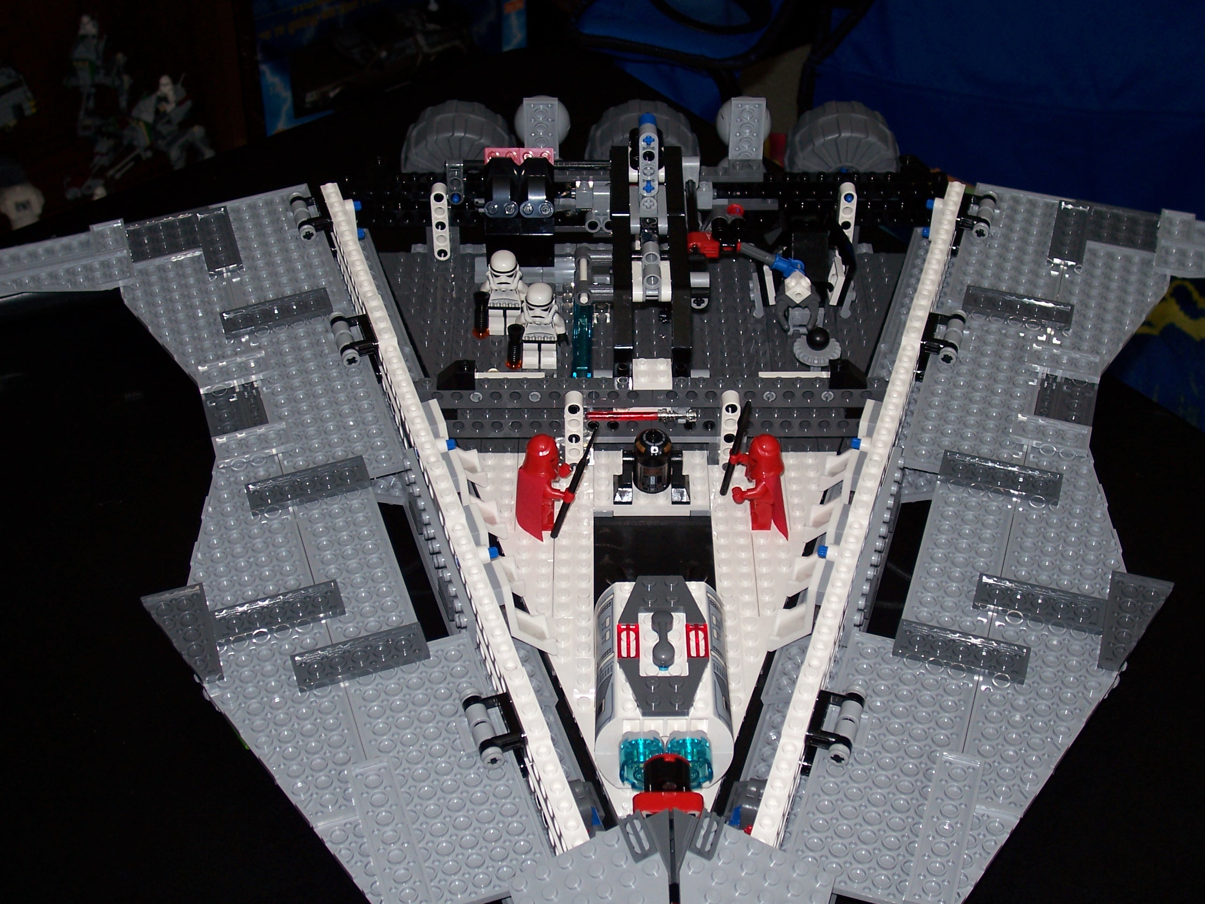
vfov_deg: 27.5
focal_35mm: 53
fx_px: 1845
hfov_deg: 36.2
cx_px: 602
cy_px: 452
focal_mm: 8.6
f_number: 3.4
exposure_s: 1/60
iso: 80
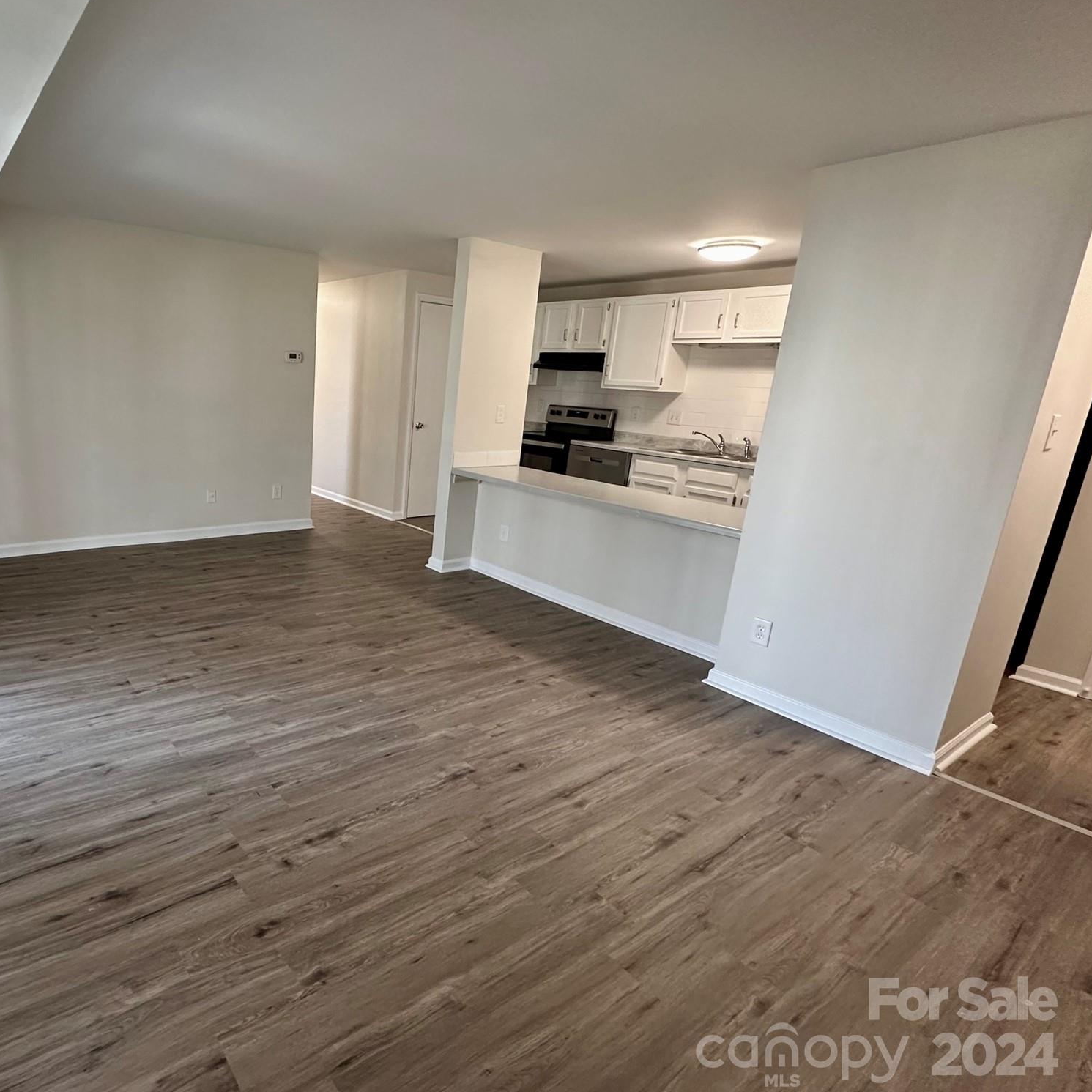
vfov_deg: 84.0
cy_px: 553
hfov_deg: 81.0
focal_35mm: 17
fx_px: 607
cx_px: 360
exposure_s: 1/60
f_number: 2.2
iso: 200
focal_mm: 2.22
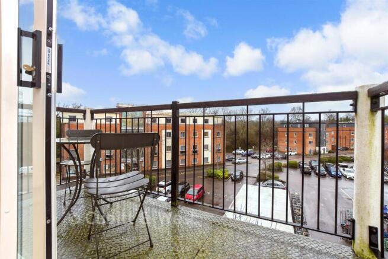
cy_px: 130
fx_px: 162
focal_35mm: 15
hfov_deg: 100.4
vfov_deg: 77.4
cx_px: 194
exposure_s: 1/20
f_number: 7.1
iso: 400
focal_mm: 10
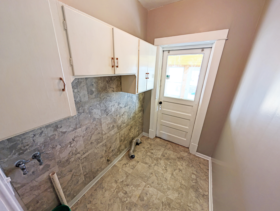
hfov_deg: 110.5
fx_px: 97
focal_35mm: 12
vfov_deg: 94.6
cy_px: 106
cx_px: 140
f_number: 1.7
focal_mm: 2.02
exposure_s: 1/52.9
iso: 54
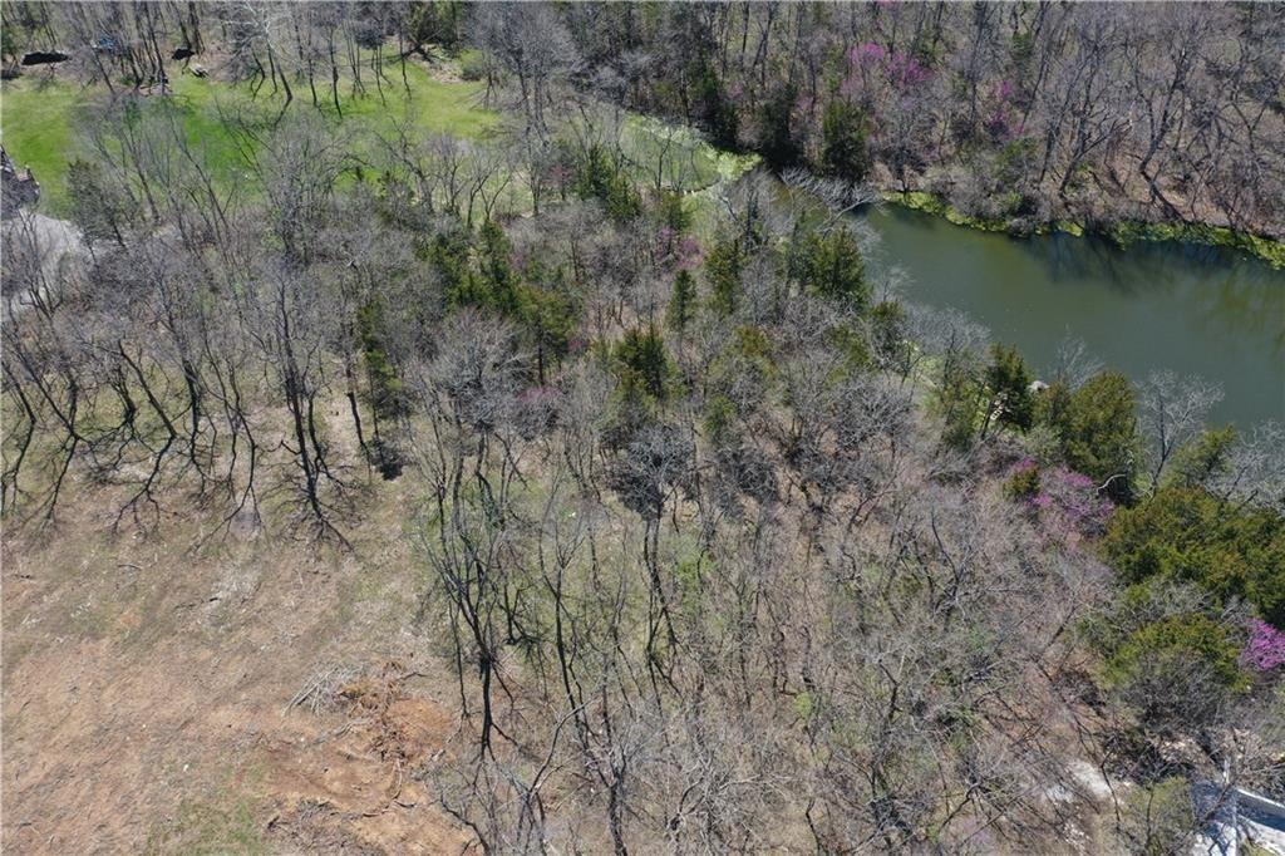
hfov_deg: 65.5
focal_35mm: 28
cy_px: 428
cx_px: 642
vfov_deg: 46.4
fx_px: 999
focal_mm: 10.26
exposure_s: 1/320
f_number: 5
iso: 100
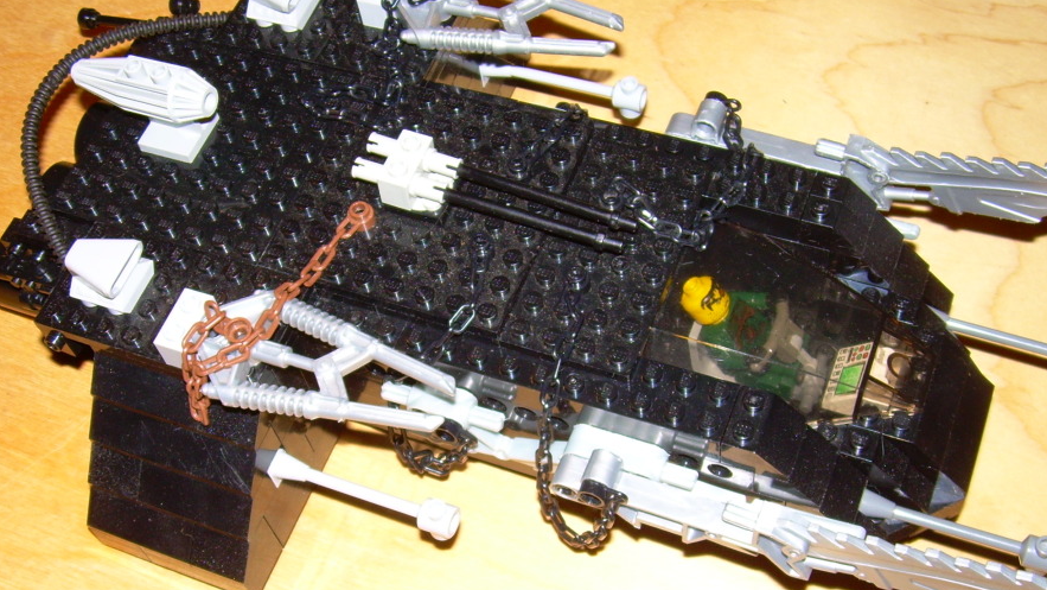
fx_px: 1333
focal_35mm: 48
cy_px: 359
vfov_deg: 24.9
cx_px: 489
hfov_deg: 42.9
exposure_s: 1/60
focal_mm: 6.3
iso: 50
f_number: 2.8
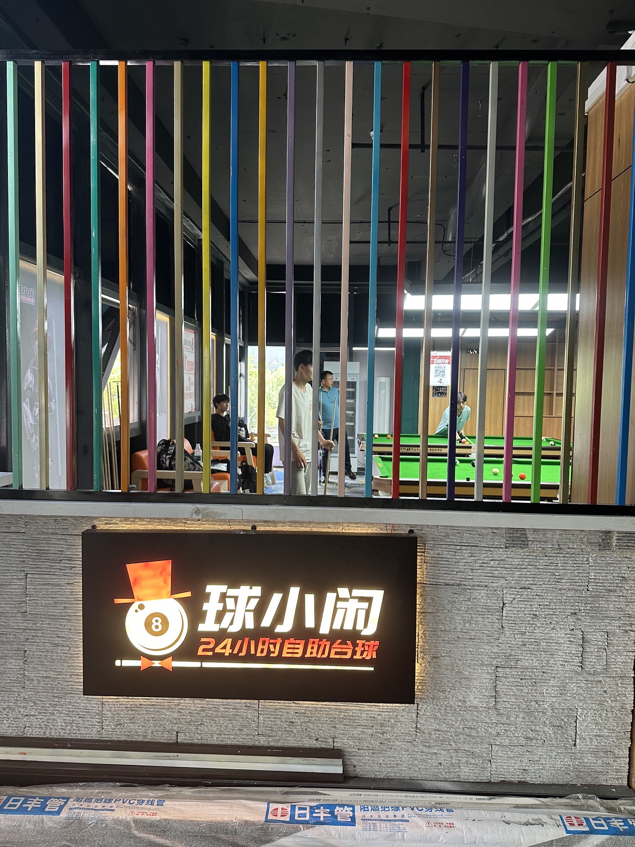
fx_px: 587
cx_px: 318
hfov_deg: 56.8
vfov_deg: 71.6
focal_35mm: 24
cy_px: 424
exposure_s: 1/121
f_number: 1.78
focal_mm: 6.86
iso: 160
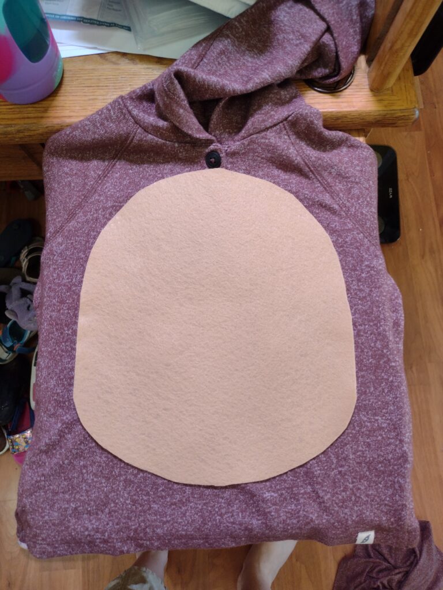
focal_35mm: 27
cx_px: 222
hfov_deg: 51.4
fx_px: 461
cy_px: 295
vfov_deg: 65.3
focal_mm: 4.71
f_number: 1.7
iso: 338
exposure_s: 1/40
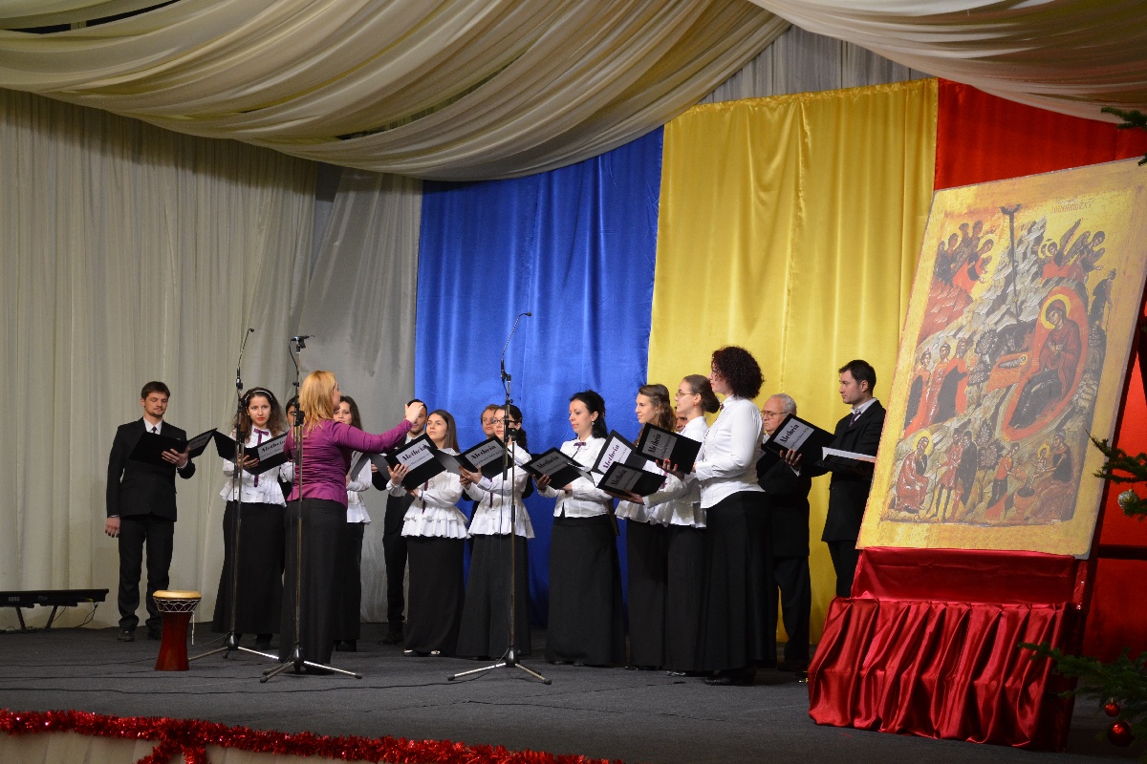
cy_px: 382
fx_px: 2150
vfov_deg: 20.2
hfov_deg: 29.9
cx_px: 574
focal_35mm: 68
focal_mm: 45
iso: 800
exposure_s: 1/50
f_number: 4.8
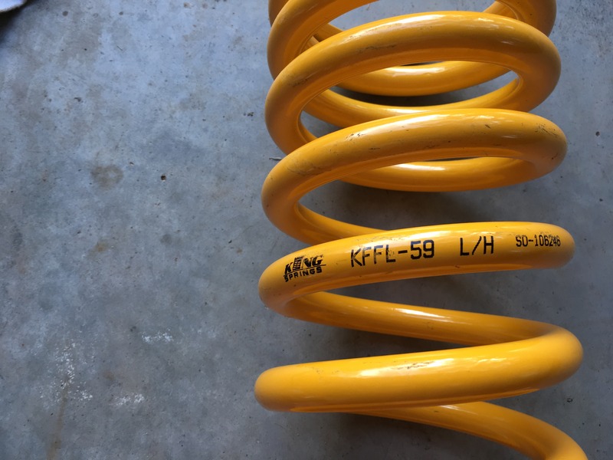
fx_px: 514
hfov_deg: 61.7
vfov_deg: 48.2
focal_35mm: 29
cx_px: 306
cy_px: 230
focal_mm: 4.15
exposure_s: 1/100
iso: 40
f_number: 2.2
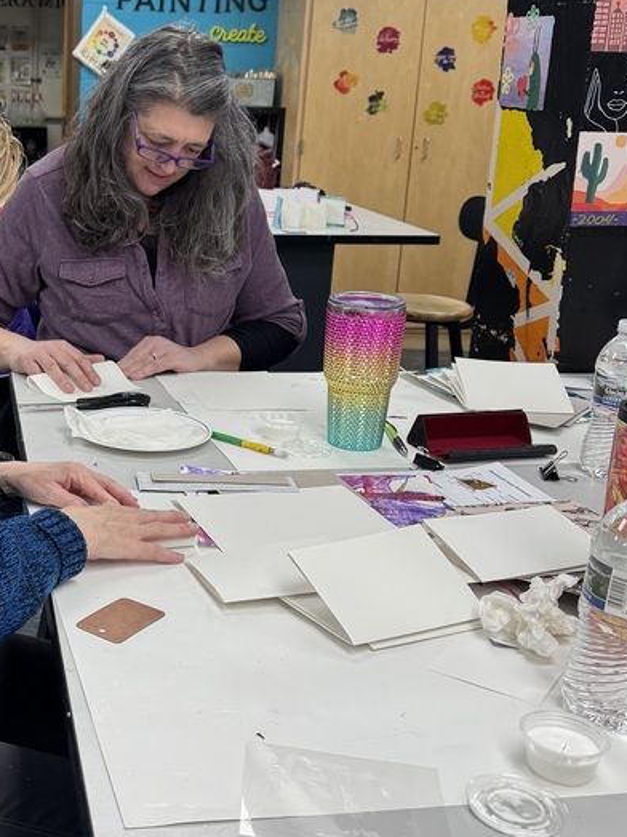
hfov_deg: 29.7
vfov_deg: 40.3
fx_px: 1136
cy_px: 341
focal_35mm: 47
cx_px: 74
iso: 100
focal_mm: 6.76
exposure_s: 1/120
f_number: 1.78
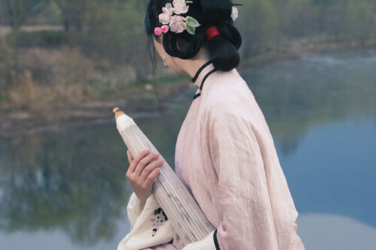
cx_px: 301
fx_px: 1764
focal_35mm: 169
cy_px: 101
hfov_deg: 12.1
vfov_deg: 8.1
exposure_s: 1/200
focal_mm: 70
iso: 250
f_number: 5
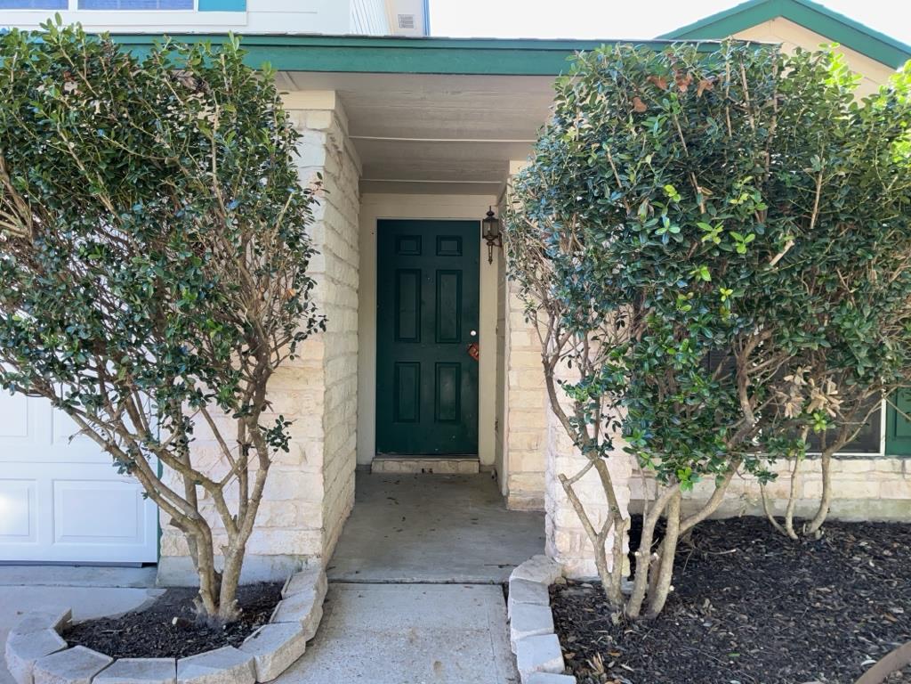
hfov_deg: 65.3
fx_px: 711
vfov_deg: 51.4
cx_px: 456
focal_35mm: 27
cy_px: 342
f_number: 1.8
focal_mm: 3
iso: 25
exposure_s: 1/60
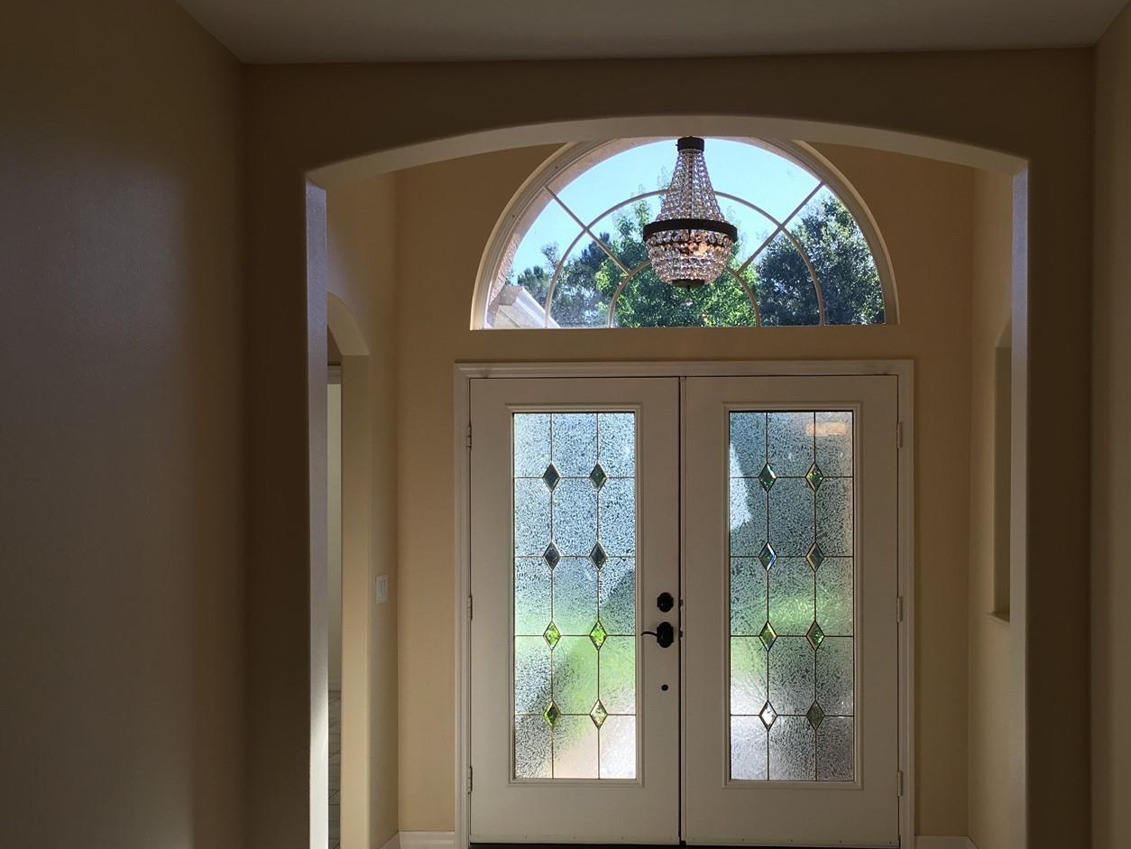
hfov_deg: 49.9
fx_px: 1209
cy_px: 531
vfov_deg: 38.4
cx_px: 657
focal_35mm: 37
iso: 25
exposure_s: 1/210
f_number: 2.2
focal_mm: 4.15
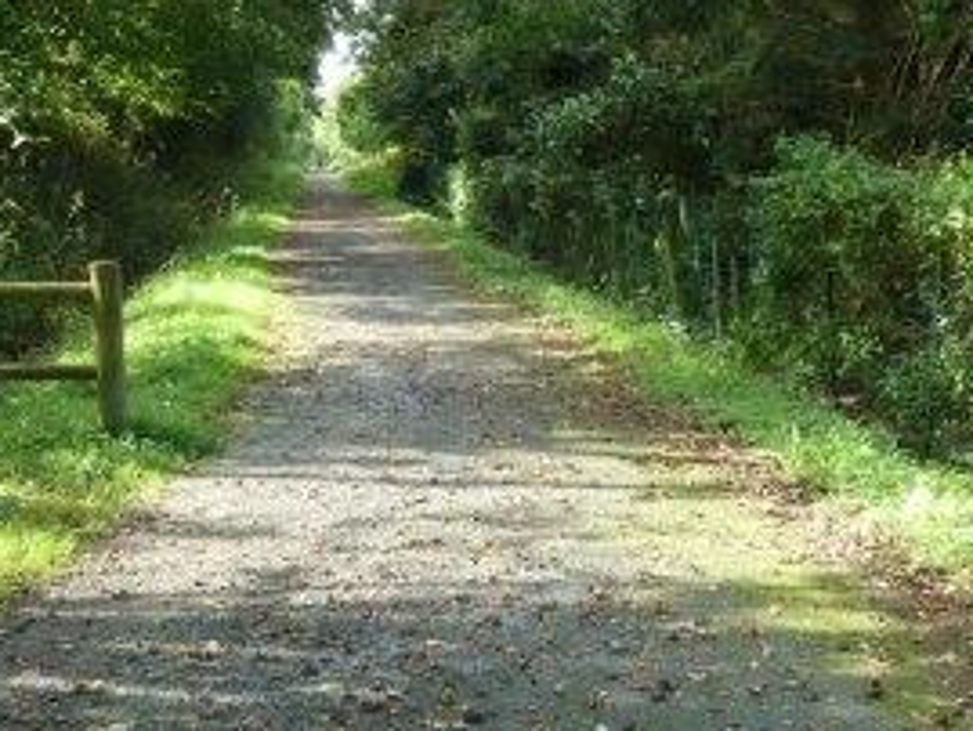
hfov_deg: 38.1
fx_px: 1406
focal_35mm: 50
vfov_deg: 29.1
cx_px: 441
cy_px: 337
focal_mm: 5
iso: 80
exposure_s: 1/60
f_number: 3.4
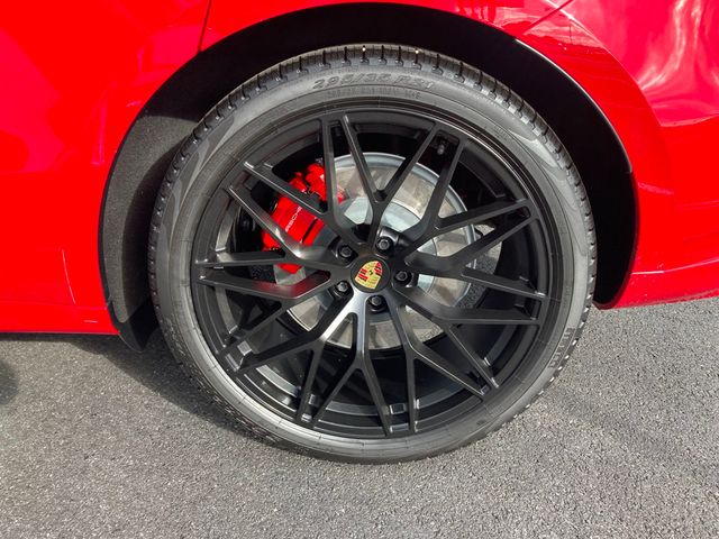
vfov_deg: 49.7
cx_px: 360
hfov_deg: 63.4
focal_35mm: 28
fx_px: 582
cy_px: 270
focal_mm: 3.99
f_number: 1.8
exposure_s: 1/121
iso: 40
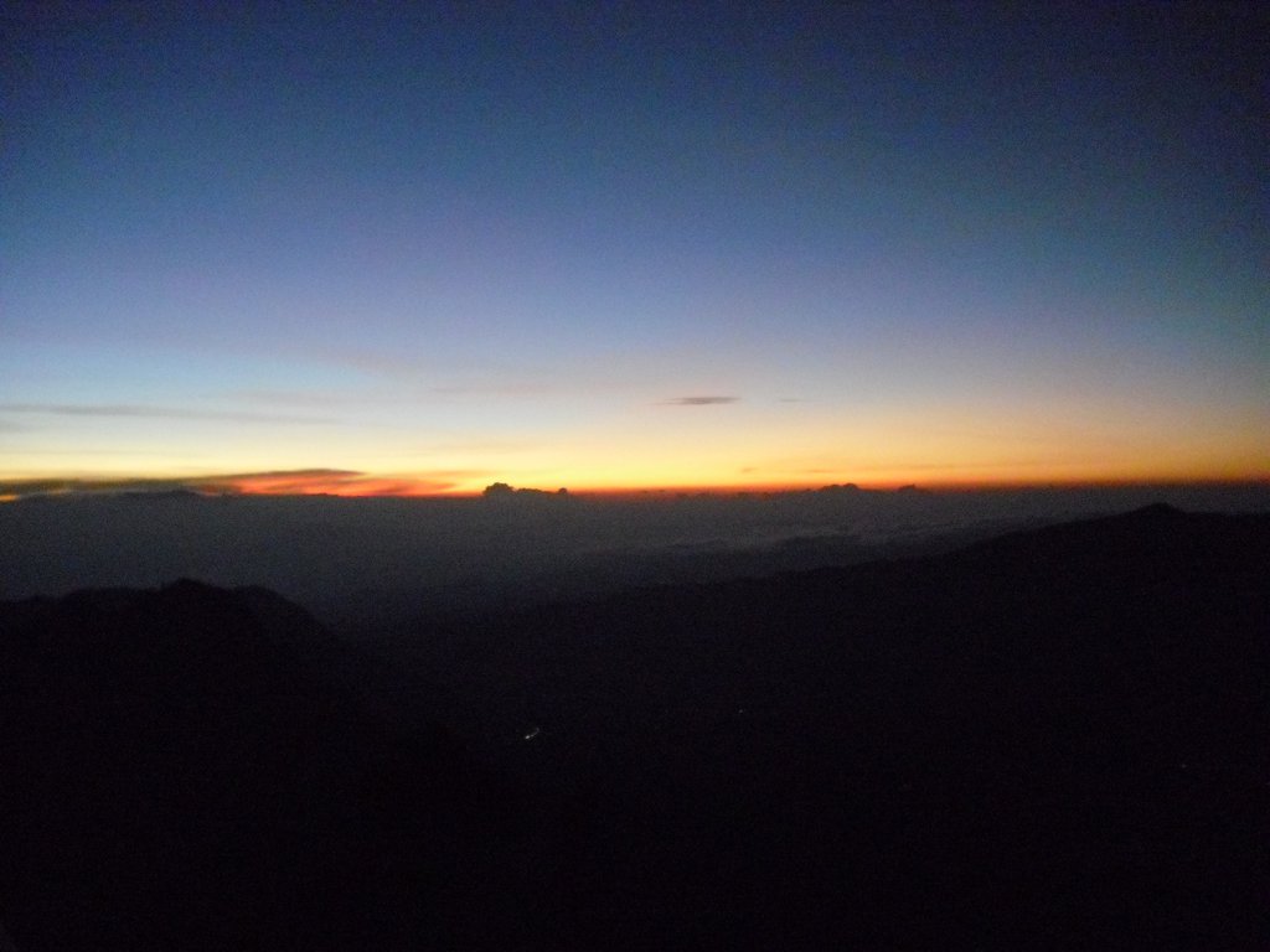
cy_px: 476
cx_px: 635
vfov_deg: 37.7
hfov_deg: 49.0
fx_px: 1394
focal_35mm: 38
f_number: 2.8
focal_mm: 6.2
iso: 800
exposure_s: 1/30
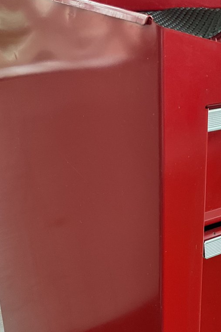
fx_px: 553
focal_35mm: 60
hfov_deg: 21.7
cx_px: 225
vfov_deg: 33.1
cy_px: 224
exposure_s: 1/60
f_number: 1.8
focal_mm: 3
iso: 125
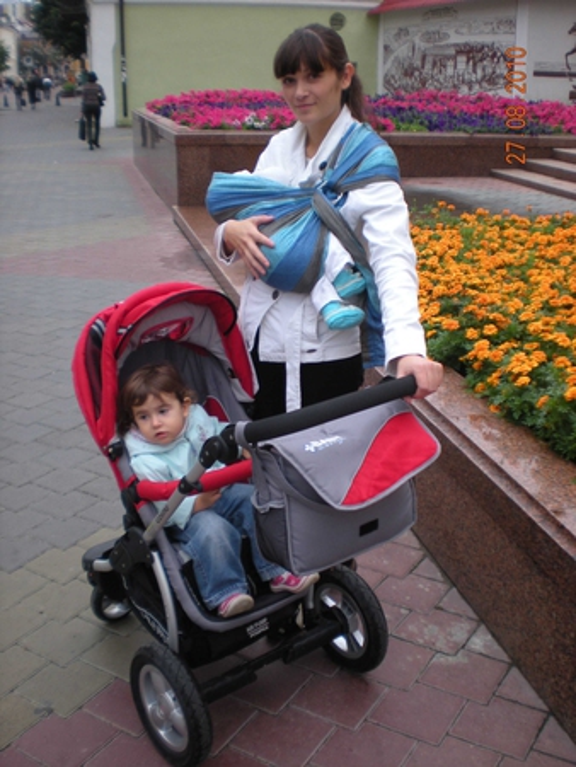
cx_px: 288
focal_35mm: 38
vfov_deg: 49.0
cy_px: 384
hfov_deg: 37.8
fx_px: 842
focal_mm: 6.3
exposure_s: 1/58.5
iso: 71
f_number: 3.1
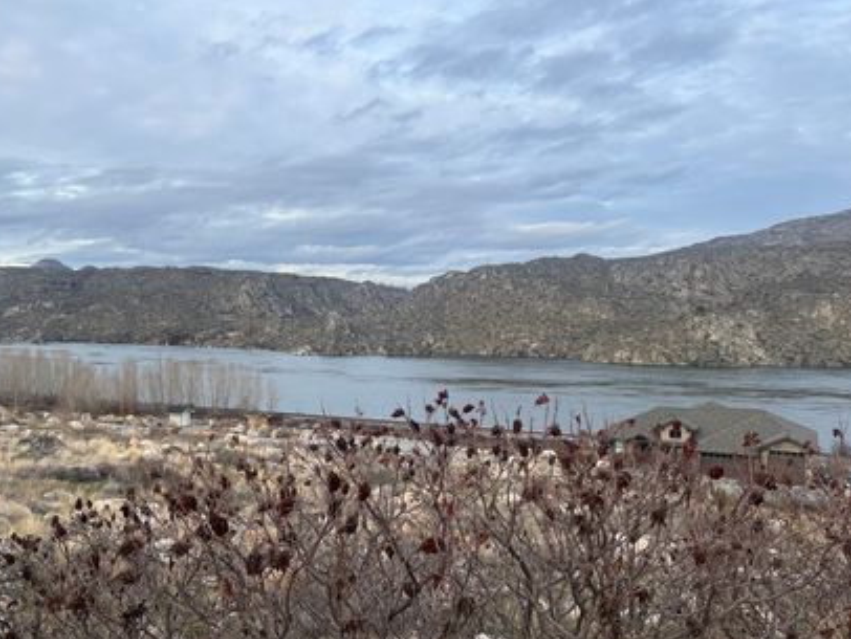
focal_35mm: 32
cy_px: 353
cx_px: 333
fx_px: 787
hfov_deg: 56.3
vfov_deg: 44.1
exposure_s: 1/853
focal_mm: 5.7
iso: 50
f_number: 1.5
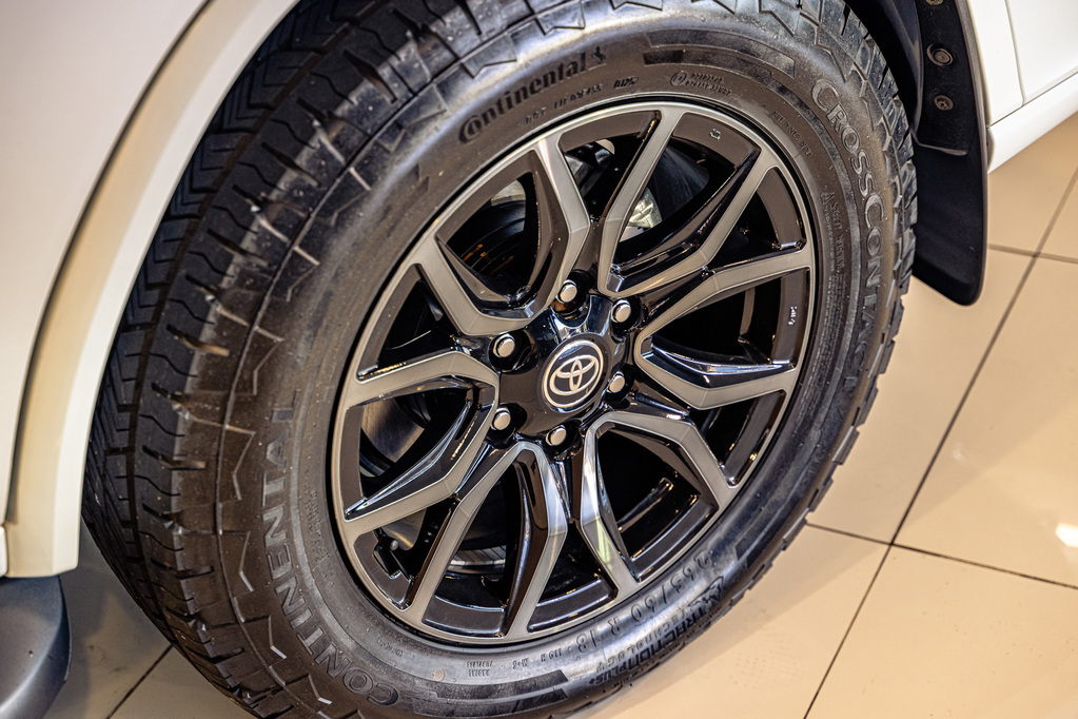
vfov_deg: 20.9
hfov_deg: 31.0
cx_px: 539
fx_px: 1946
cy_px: 360
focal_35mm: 65
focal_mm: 65
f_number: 3.5
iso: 1000
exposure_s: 1/160
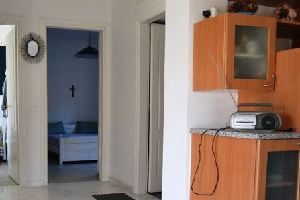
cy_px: 151
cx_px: 87
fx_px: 350
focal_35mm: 42
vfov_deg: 31.3
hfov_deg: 45.3
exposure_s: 1/80
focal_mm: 18
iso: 400
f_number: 4.5
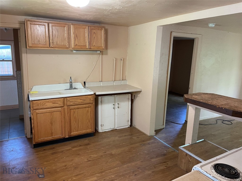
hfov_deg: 67.3
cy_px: 90
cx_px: 121
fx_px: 182
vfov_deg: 53.1
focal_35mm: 26
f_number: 1.6
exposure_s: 1/60
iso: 400
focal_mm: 5.1
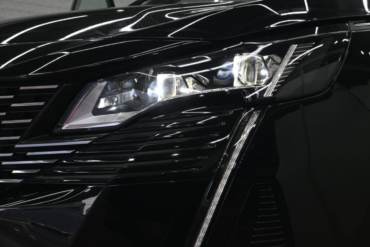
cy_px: 124
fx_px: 570
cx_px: 185
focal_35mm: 56
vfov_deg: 24.4
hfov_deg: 35.9
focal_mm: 37
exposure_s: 1/200
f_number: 7.1
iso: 500
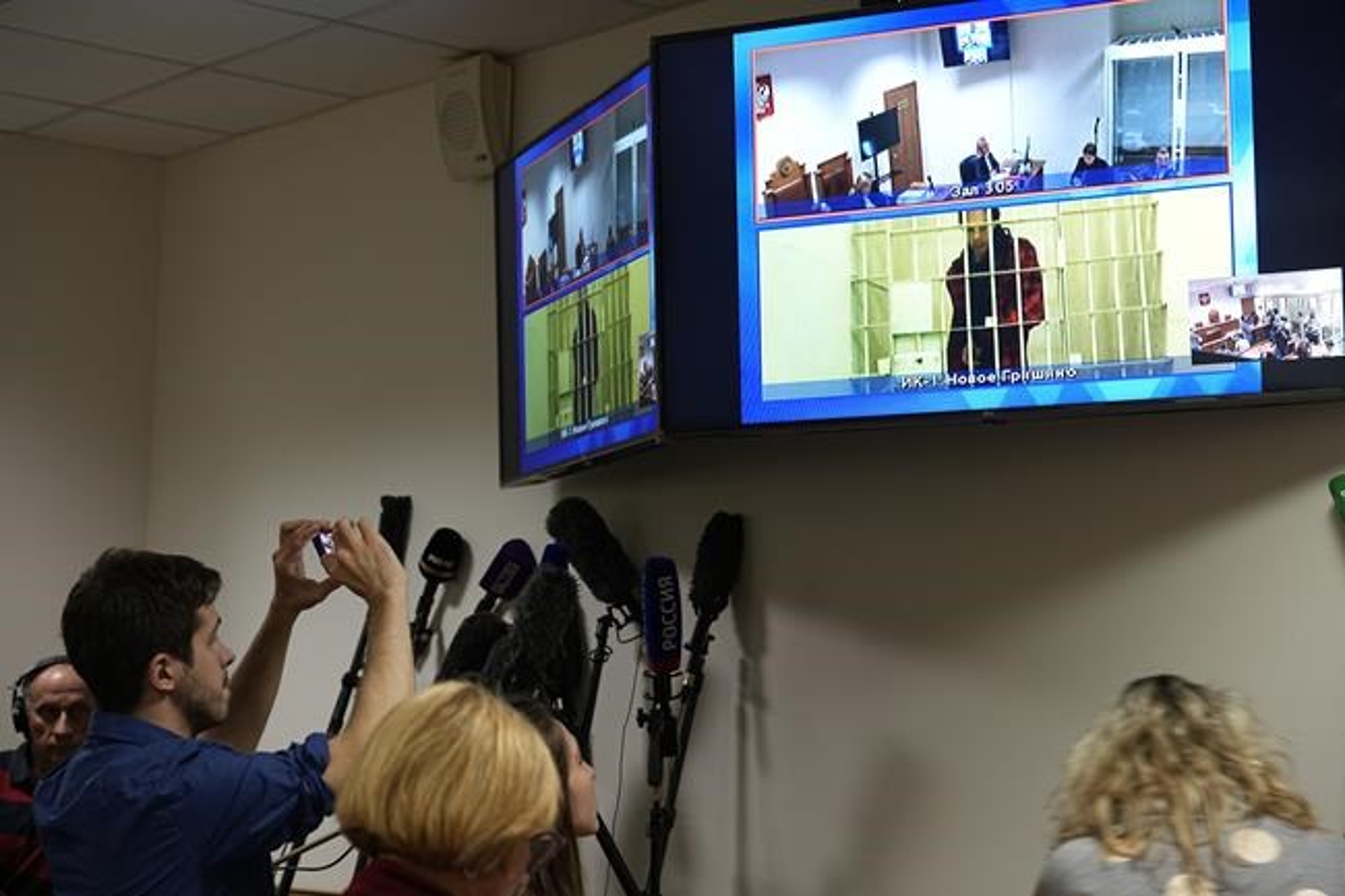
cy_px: 448
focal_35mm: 70
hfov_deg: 28.9
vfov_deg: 19.4
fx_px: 2614
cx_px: 672
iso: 1000
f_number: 5
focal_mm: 70
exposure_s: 1/20
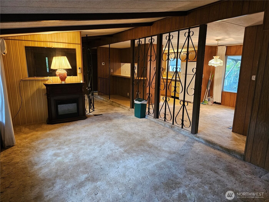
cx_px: 134
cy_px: 101
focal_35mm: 23
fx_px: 179
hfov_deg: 73.9
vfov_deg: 58.9
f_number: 1.7
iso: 500
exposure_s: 1/40
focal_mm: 6.3
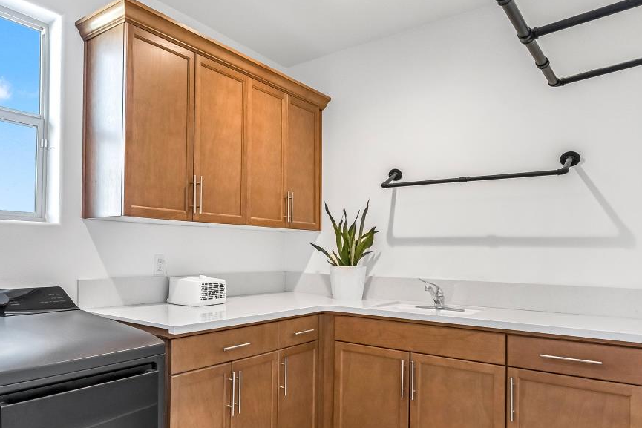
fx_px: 464
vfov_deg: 49.4
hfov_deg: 64.0
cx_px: 138
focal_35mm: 26
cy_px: 249
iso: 400
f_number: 9
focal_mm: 10
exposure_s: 1/10
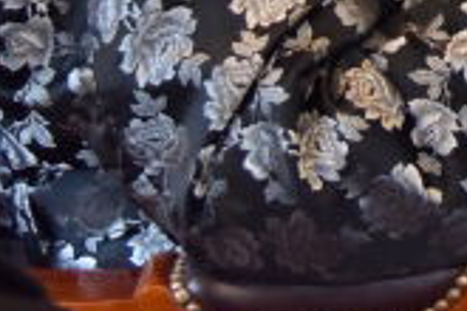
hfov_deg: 8.3
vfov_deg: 5.6
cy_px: -513
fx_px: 3061
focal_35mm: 236
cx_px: 926
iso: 1000
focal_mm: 38
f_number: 4
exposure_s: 1/160
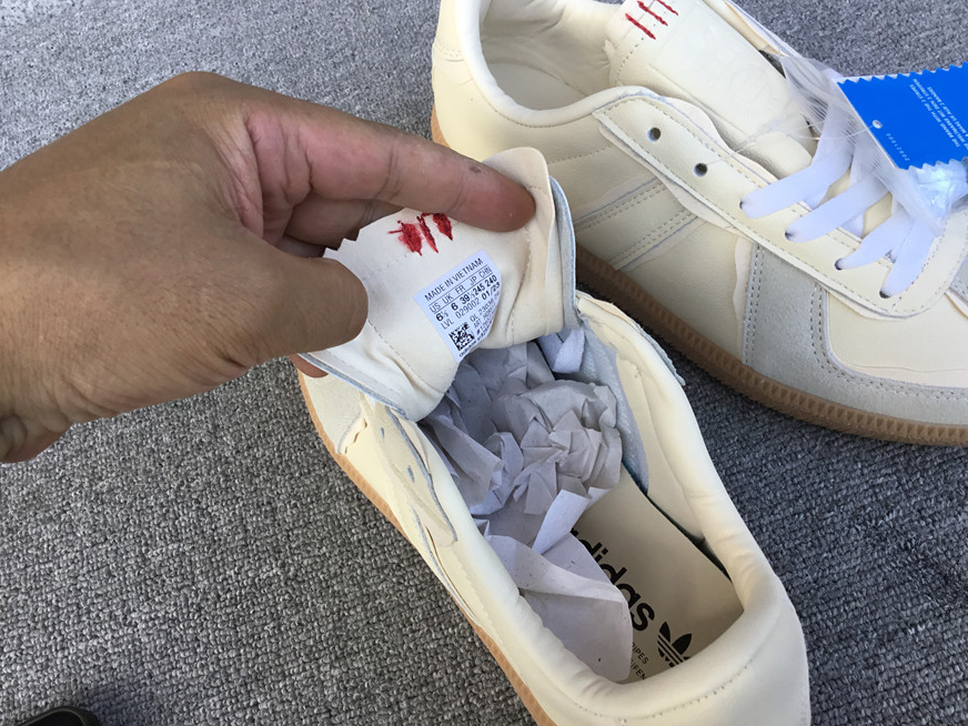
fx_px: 895
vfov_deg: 44.2
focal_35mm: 32
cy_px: 354
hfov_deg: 56.8
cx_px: 478
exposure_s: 1/100
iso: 40
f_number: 2.4
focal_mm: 3.3
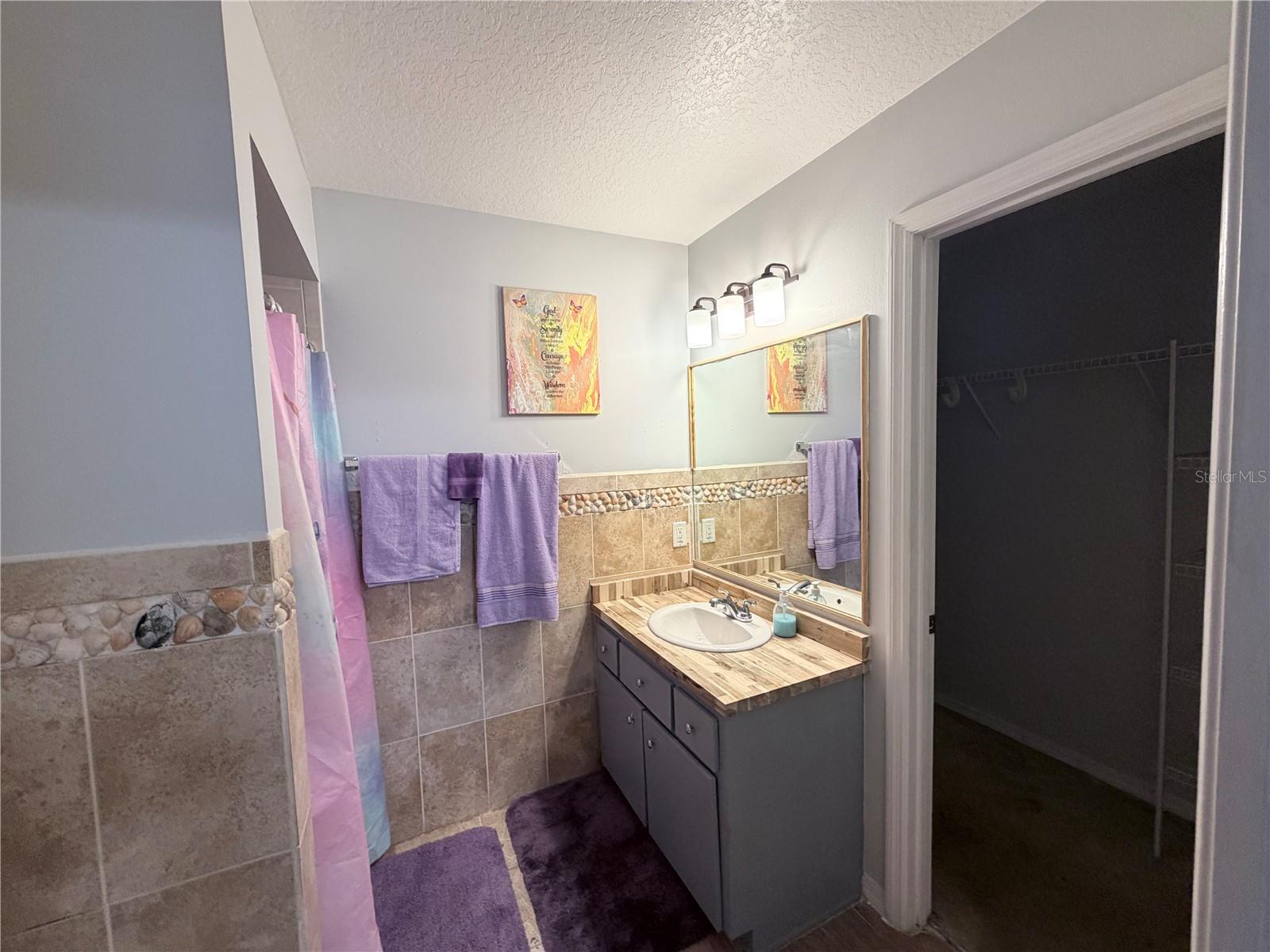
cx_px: 635
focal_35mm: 14
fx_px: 514
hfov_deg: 102.1
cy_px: 476
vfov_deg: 85.7
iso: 200
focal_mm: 2.22
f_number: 2.2
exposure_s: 1/60
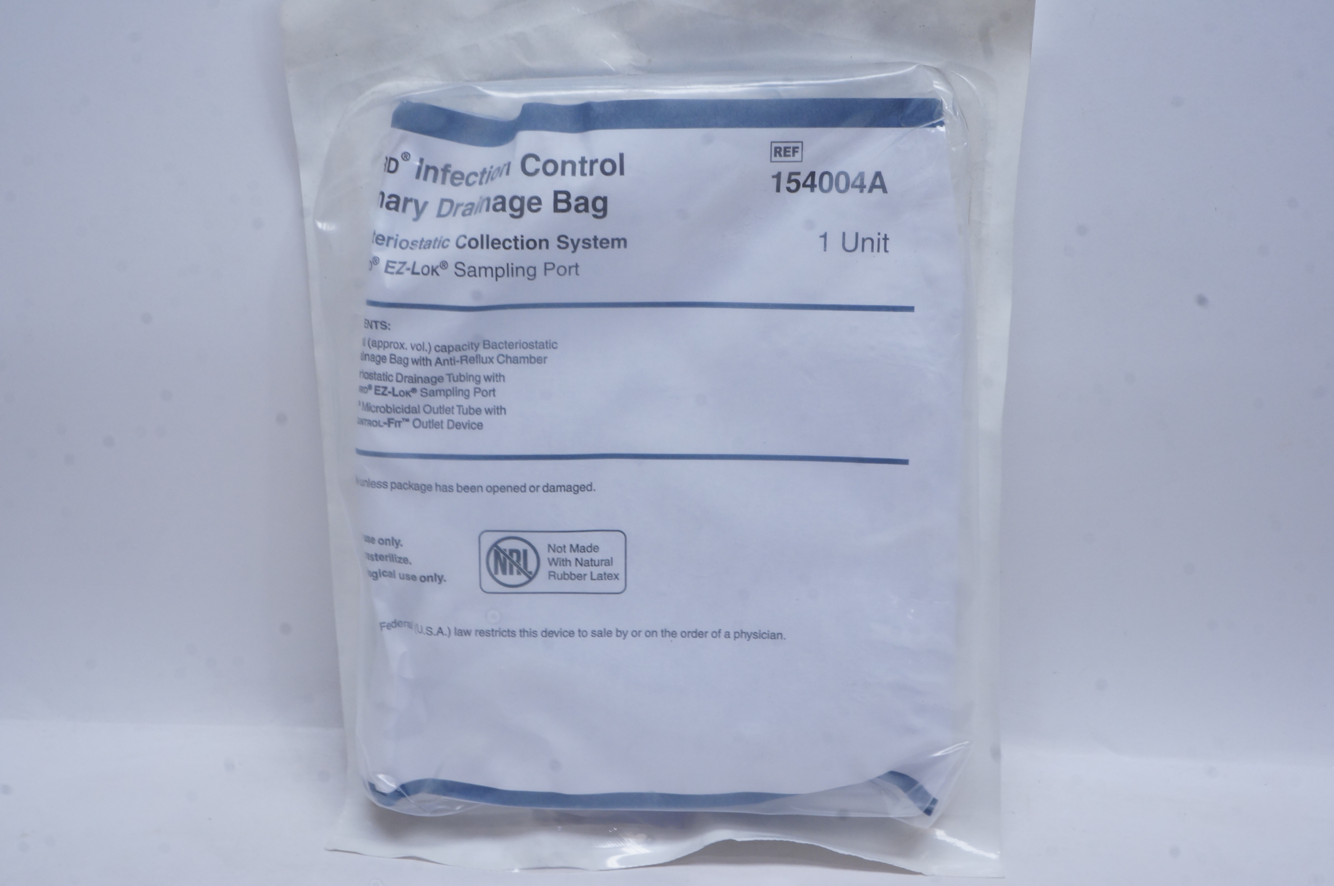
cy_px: 443
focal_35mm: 42
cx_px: 667
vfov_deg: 31.8
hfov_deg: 46.4
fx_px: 1555
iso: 400
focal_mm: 28
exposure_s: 1/6
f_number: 18
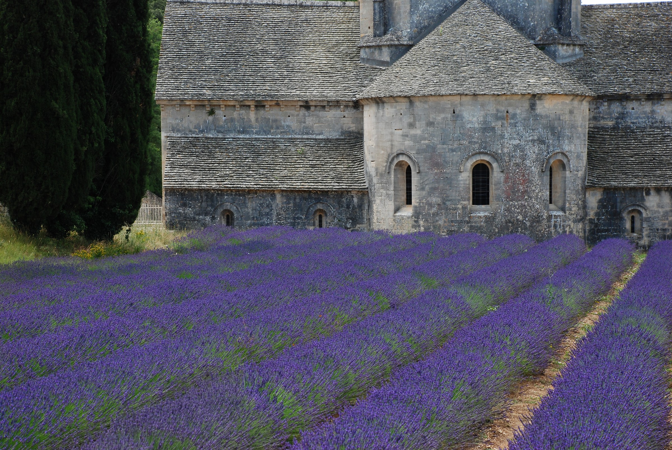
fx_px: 1962
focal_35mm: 105
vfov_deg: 13.1
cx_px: 336
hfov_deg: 19.4
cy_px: 225
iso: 200
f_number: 5.6
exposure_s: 1/250
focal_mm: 70
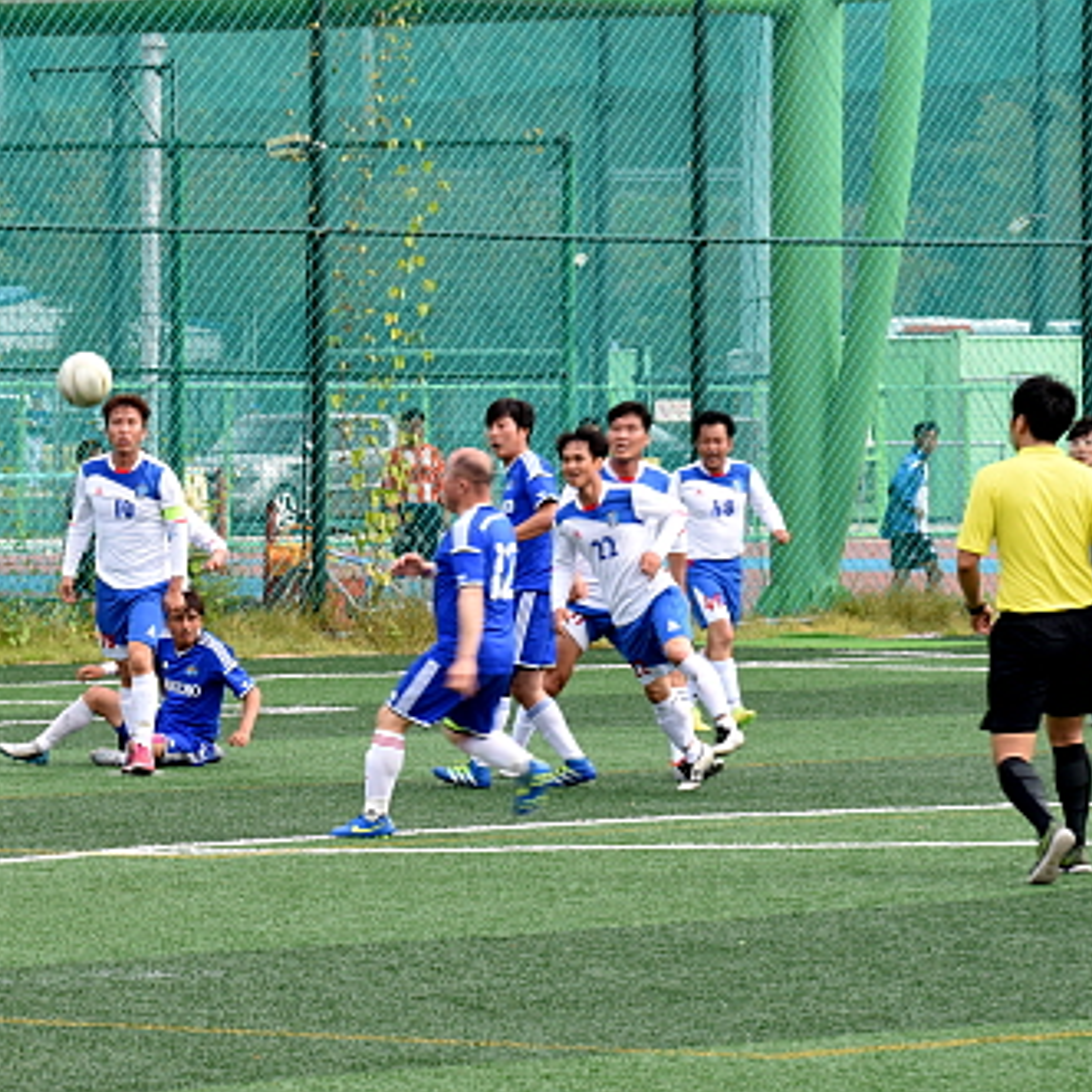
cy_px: 546
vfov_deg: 8.5
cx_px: 424
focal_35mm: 205
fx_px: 7317
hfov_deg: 8.5
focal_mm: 160
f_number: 16
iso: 800
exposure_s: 1/125
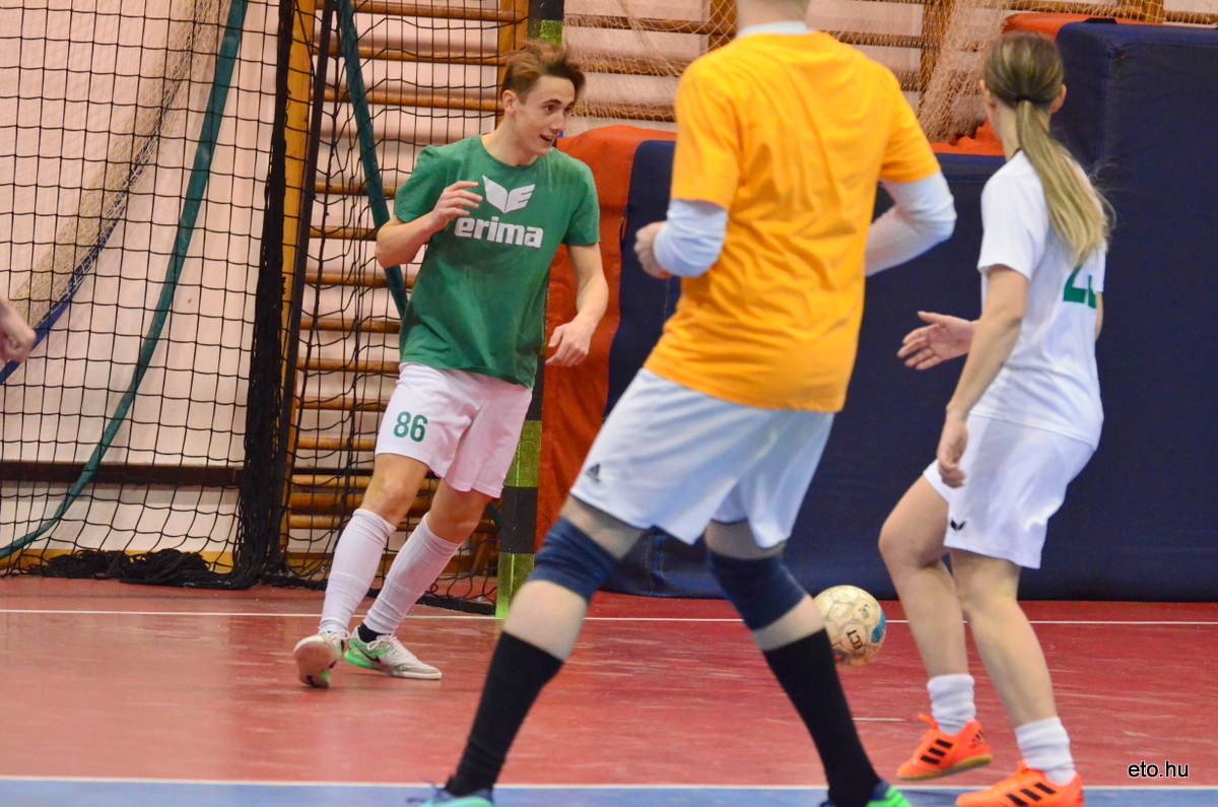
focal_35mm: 210
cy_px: 404
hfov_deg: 9.8
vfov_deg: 6.5
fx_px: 7091
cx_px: 609
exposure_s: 1/640
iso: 6400
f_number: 5
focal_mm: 140
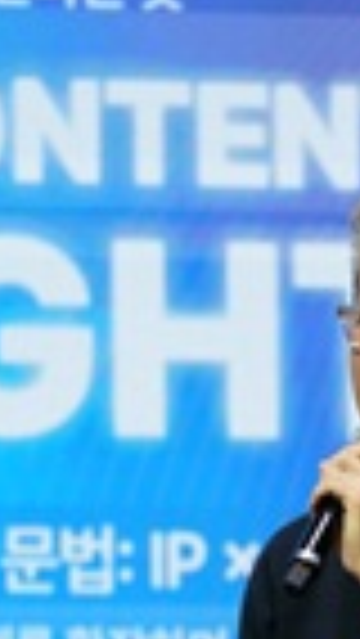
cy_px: 680
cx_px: 374
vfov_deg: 3.3
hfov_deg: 1.8
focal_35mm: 662
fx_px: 11221
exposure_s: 1/200
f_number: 2
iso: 160
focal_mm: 150
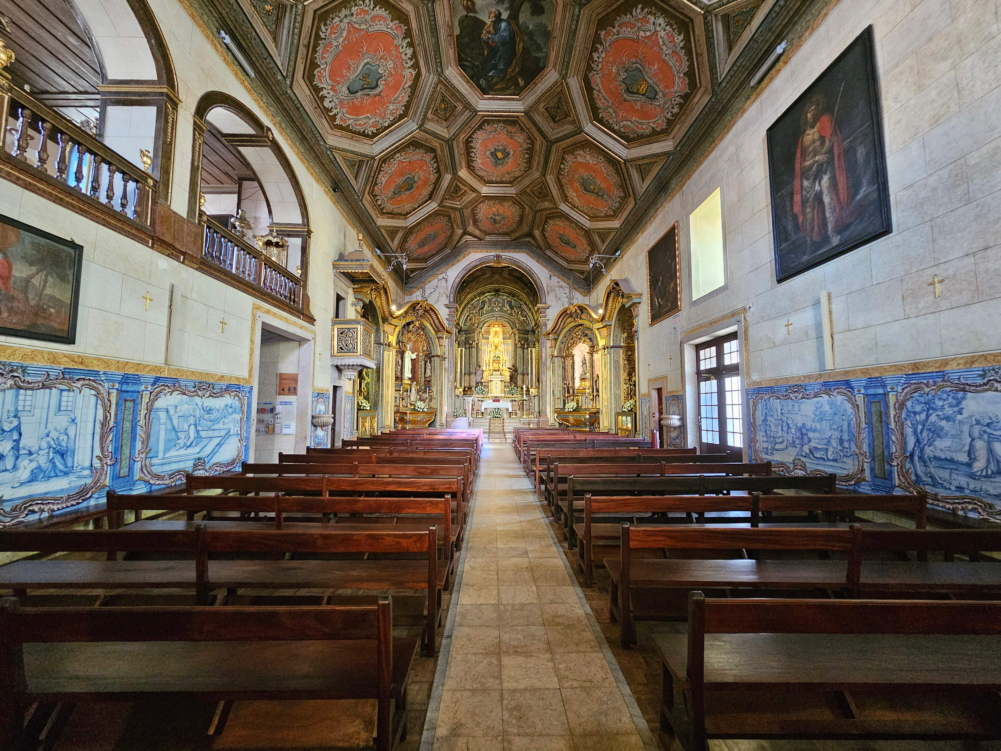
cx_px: 500
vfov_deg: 89.9
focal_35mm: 13
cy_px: 376
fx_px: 376
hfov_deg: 106.2
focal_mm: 2.2
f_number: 2.2
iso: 640
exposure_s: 1/24
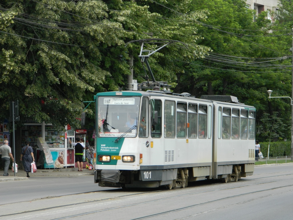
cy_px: 110
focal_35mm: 177
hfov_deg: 11.2
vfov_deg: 8.4
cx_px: 146
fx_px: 1498
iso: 80
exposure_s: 1/160
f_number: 5.1
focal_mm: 31.8
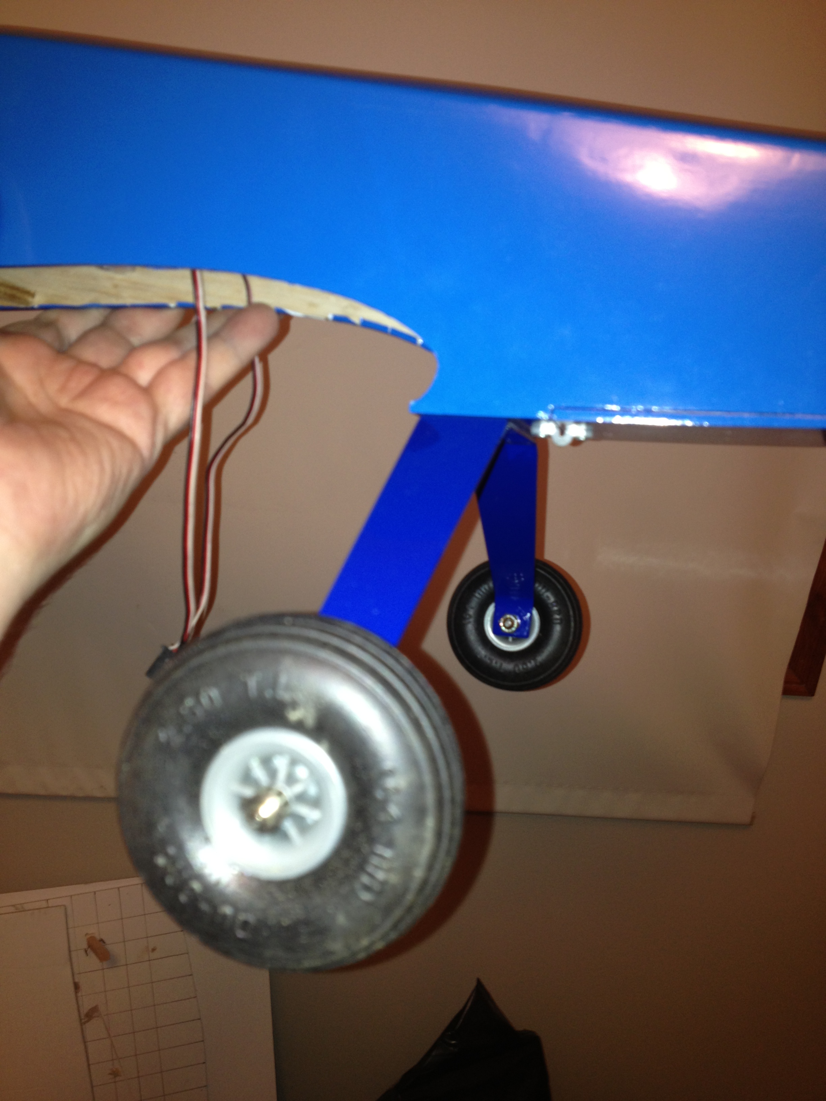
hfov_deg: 40.7
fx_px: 1114
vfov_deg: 52.6
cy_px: 550
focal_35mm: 35
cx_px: 413
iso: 64
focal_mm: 4.28
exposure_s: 1/20
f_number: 2.4
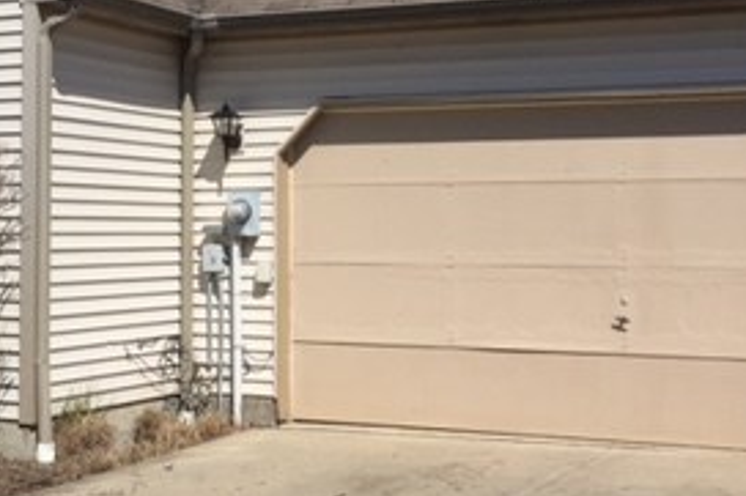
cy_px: 181
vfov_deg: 19.1
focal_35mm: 71
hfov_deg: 28.3
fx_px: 1470
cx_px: 261
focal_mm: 4.15
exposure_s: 1/3968
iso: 32
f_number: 2.2
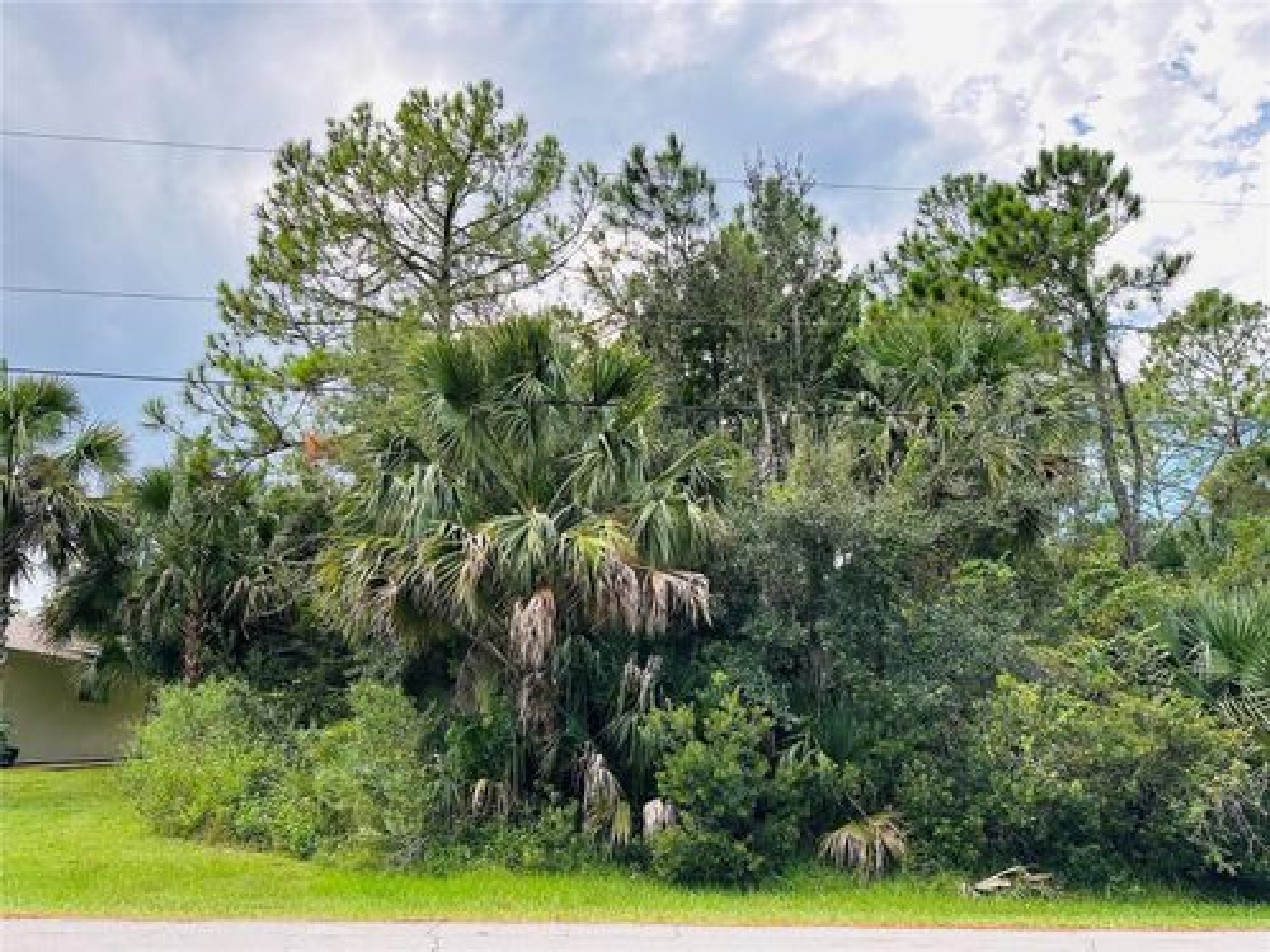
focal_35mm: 24
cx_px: 635
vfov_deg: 56.8
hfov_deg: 71.6
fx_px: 881
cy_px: 476
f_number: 1.78
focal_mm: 6.86
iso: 80
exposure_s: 1/729
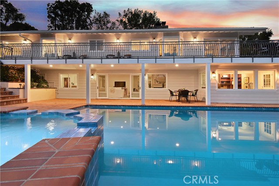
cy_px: 93
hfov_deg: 100.4
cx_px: 140
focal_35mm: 15
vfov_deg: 77.4
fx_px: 116
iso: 1250
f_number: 8
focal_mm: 10
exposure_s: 1/6
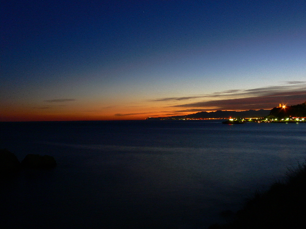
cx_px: 153
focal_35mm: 38
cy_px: 114
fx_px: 336
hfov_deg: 49.0
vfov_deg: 37.7
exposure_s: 25
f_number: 5.6
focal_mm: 8
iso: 80
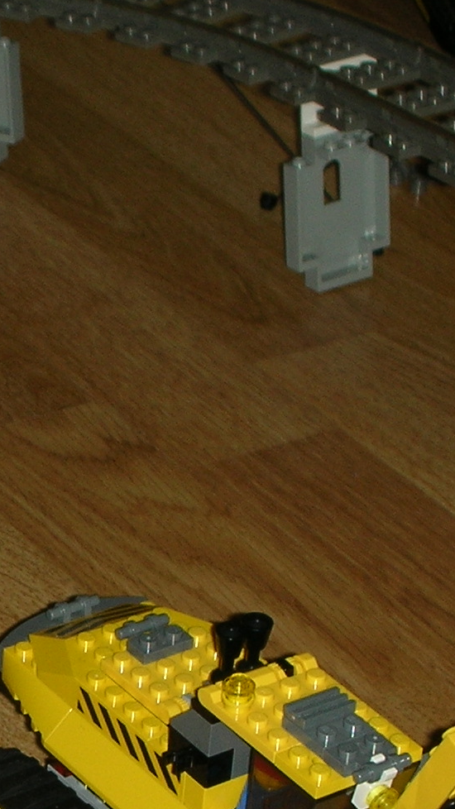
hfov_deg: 7.8
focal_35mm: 153
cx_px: -163
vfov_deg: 14.0
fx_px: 3282
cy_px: 625
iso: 50
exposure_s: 1/60.1
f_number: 3.7
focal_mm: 8.8
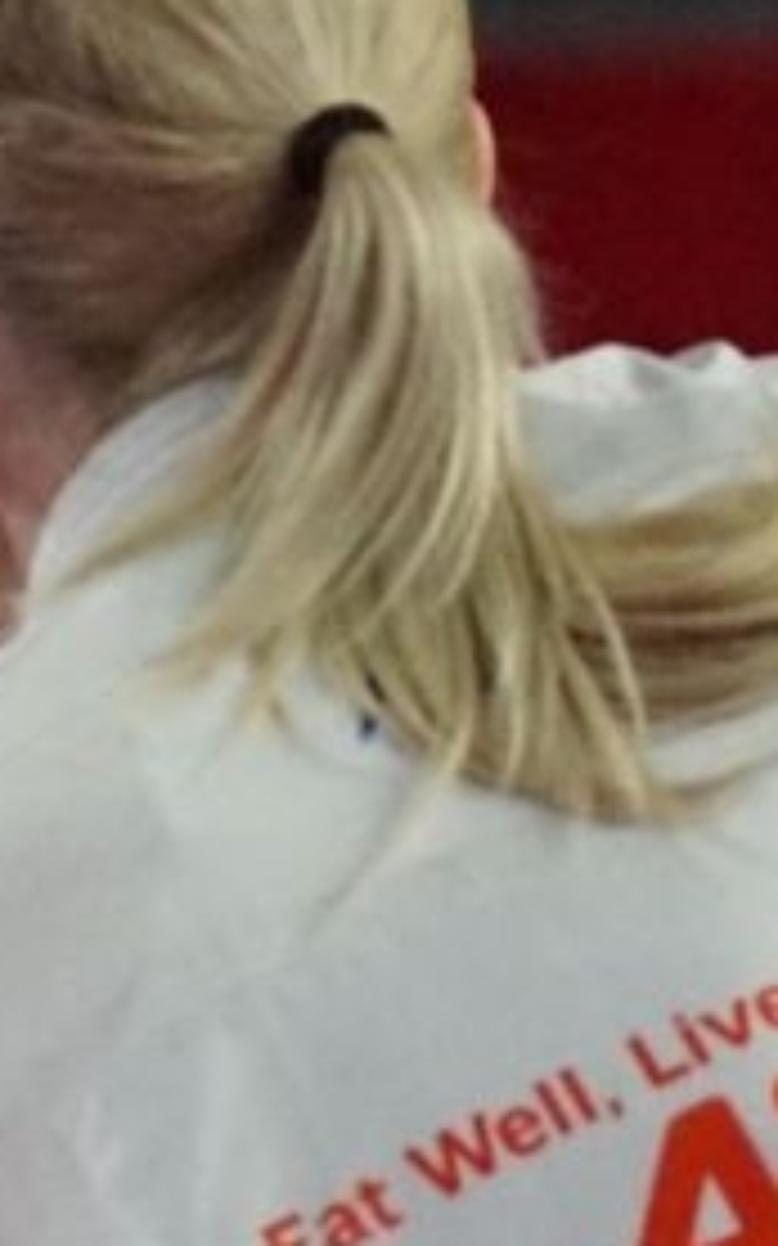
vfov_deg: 1.6
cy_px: 1093
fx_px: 45527
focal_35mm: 1341
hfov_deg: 1.0
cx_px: 958
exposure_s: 1/2000
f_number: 3.2
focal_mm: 135
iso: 3200
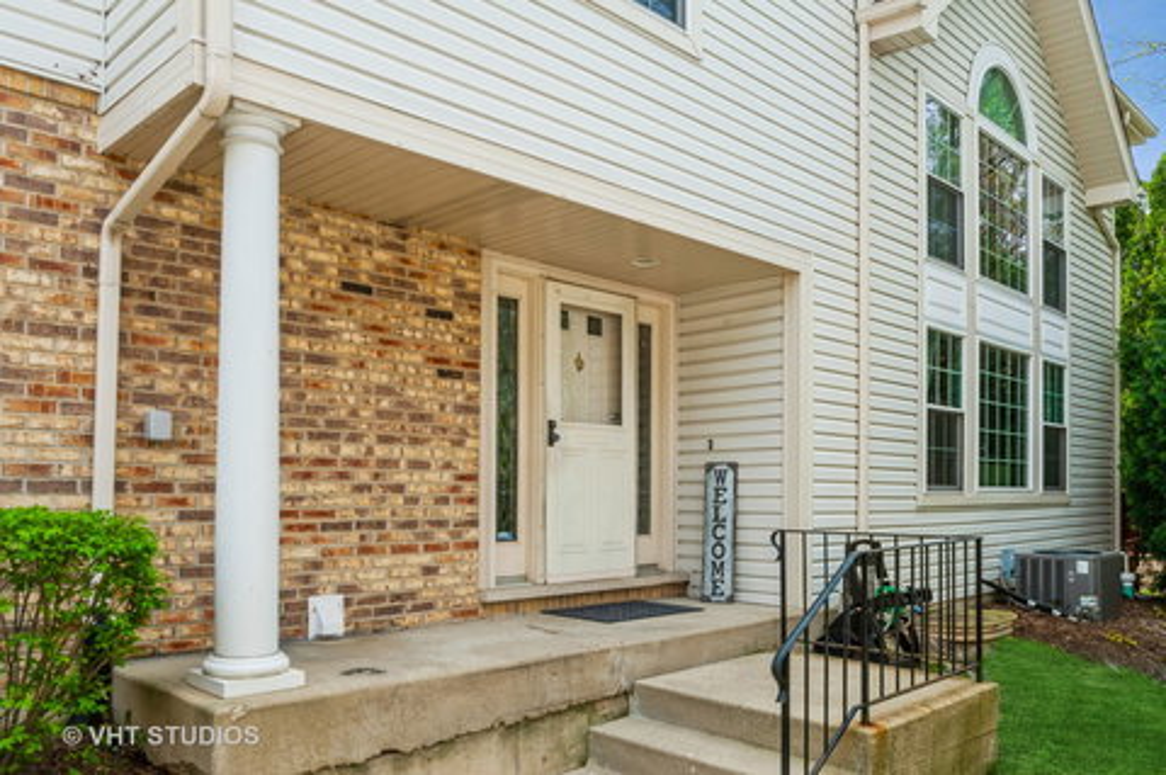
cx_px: 583
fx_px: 938
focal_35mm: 29
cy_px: 388
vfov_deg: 44.9
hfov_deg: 63.7
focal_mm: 29
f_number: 8
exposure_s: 1/400
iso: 200
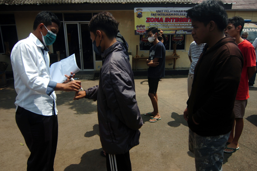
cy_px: 86
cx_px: 128
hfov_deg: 73.8
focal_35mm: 24
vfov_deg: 53.1
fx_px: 171
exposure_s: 1/2500
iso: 200
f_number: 4
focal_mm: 16
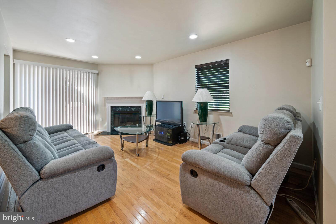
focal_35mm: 14
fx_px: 131
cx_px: 168
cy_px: 112
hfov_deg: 104.2
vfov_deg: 81.3
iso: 200
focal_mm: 14
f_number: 11
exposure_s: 1.6
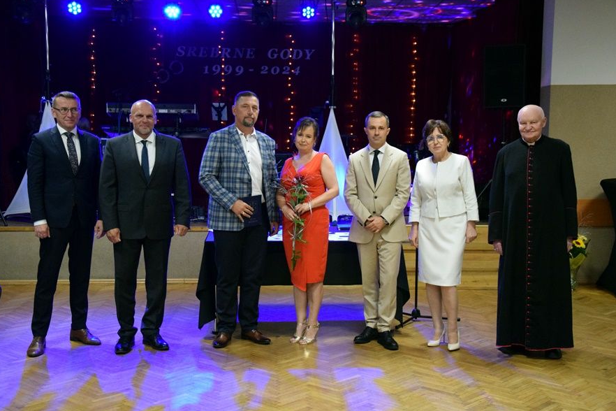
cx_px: 308
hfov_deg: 40.3
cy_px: 203
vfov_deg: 27.5
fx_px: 838
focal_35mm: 49
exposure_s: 1/100
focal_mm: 32
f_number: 4.2
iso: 4500
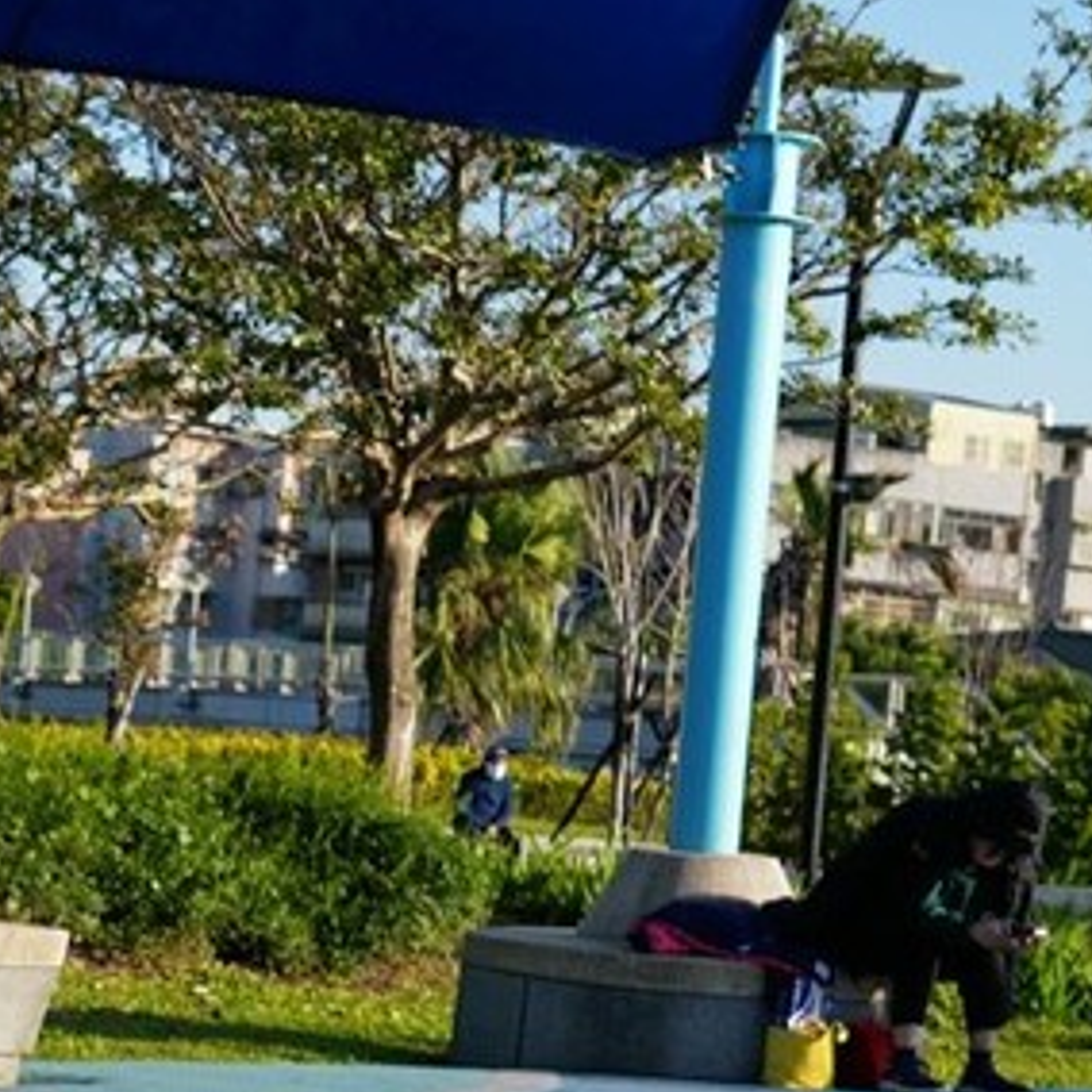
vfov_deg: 14.7
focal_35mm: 117
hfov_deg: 14.3
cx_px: -323
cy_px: 1015
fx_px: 4176
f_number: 8
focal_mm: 46
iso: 100
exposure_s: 1/160
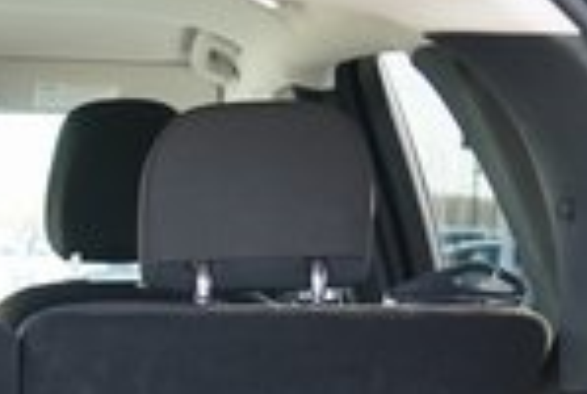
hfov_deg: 16.0
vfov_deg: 10.9
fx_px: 1961
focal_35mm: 120
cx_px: -213
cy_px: 656
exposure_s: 1/60
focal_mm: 28
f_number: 4
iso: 160
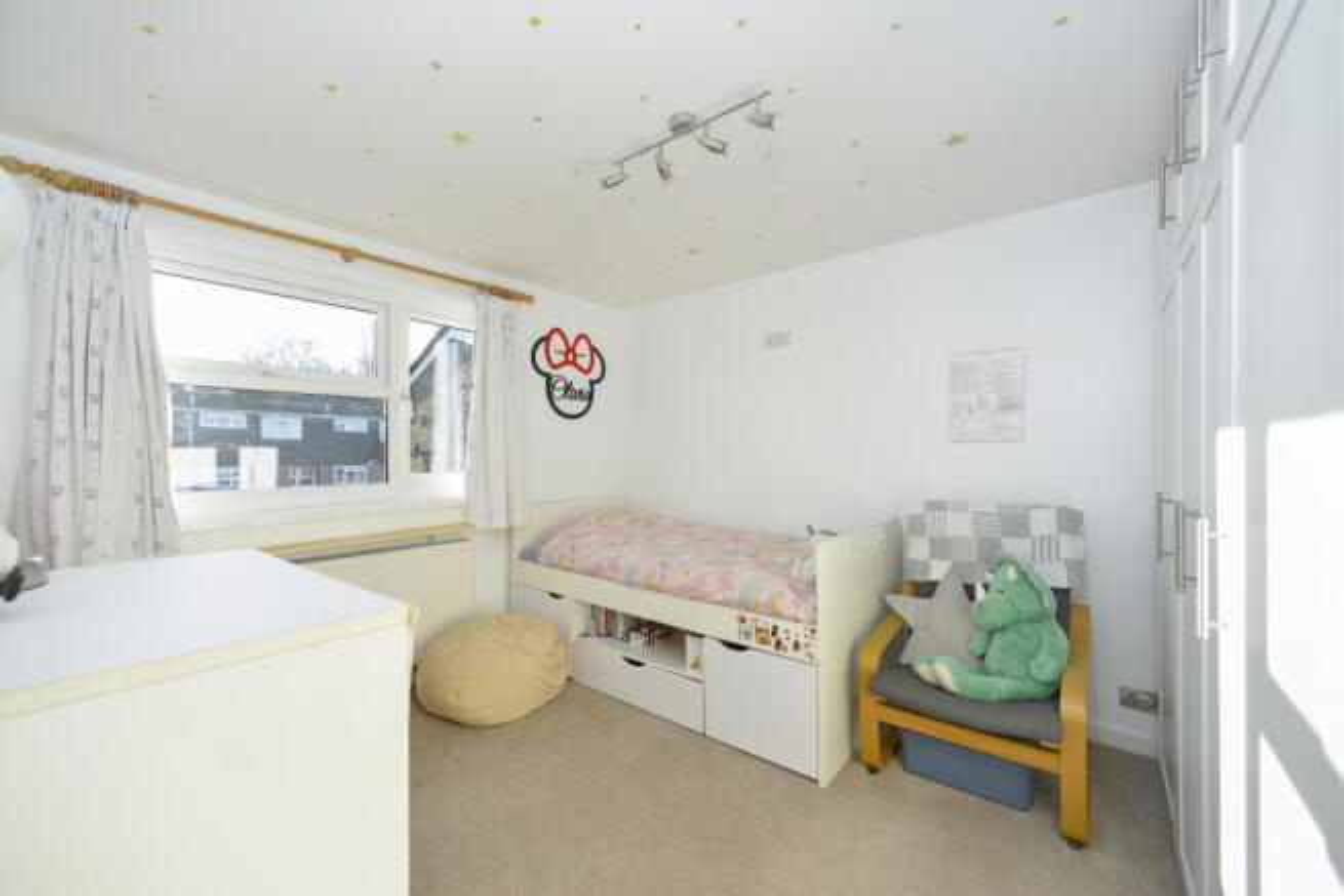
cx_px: 672
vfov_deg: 81.2
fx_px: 523
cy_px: 448
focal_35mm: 14
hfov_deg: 104.2
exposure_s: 1/160
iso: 400
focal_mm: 14
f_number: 8
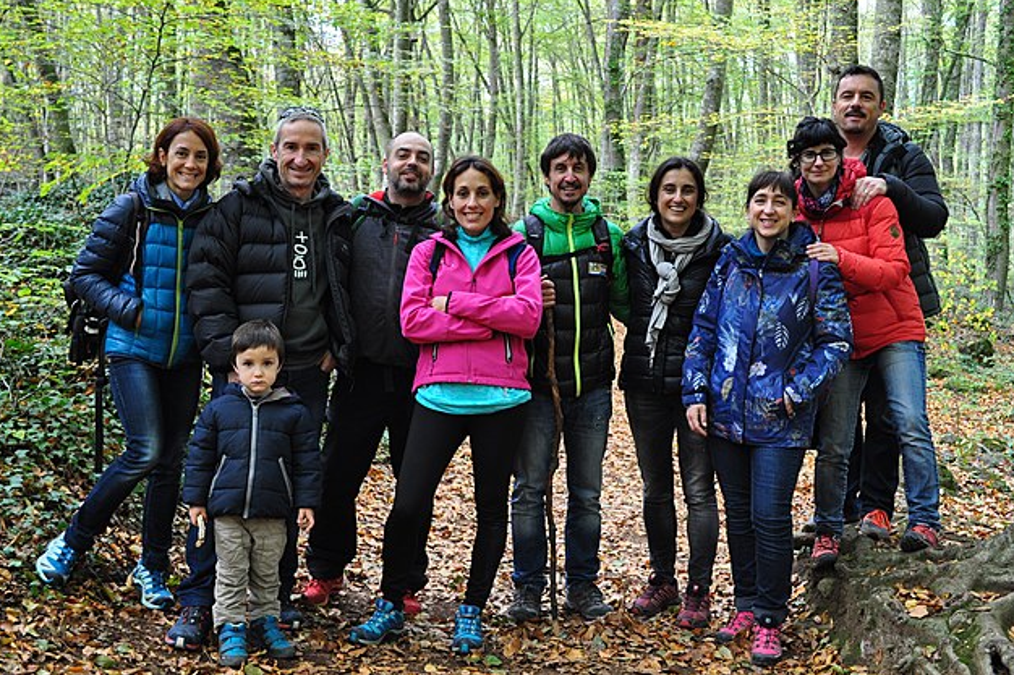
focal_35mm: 49
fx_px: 1380
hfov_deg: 40.4
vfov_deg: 27.5
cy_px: 334
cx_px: 497
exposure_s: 1/15
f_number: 6.3
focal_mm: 32
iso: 400
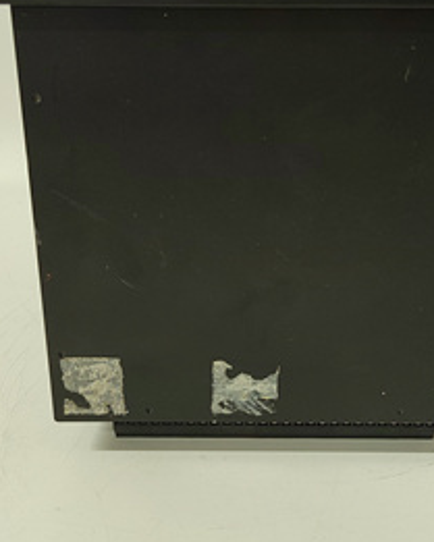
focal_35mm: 43
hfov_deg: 34.8
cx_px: 264
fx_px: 690
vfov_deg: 42.4
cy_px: 192
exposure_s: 1/50
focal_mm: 5.52
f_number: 1.9
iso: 1338
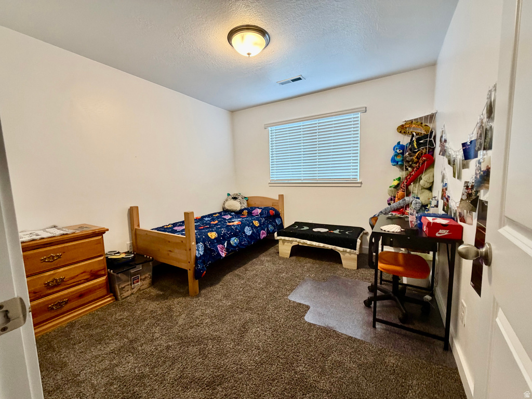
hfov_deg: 102.1
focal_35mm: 14
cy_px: 200
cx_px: 266
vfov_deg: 85.7
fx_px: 215
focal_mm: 2.22
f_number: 2.2
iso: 320
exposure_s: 1/60
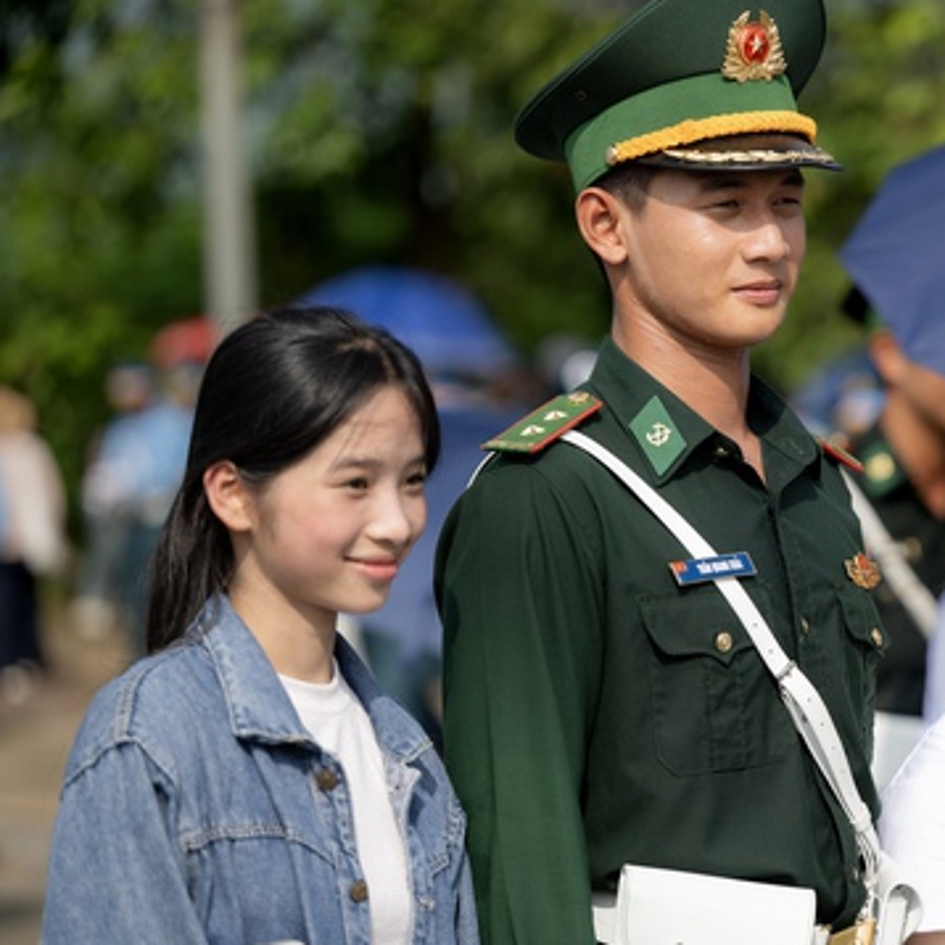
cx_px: 773
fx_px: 5405
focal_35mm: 175
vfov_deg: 10.0
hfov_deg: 10.0
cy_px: 453
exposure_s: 1/3200
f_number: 2.8
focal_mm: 115
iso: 250
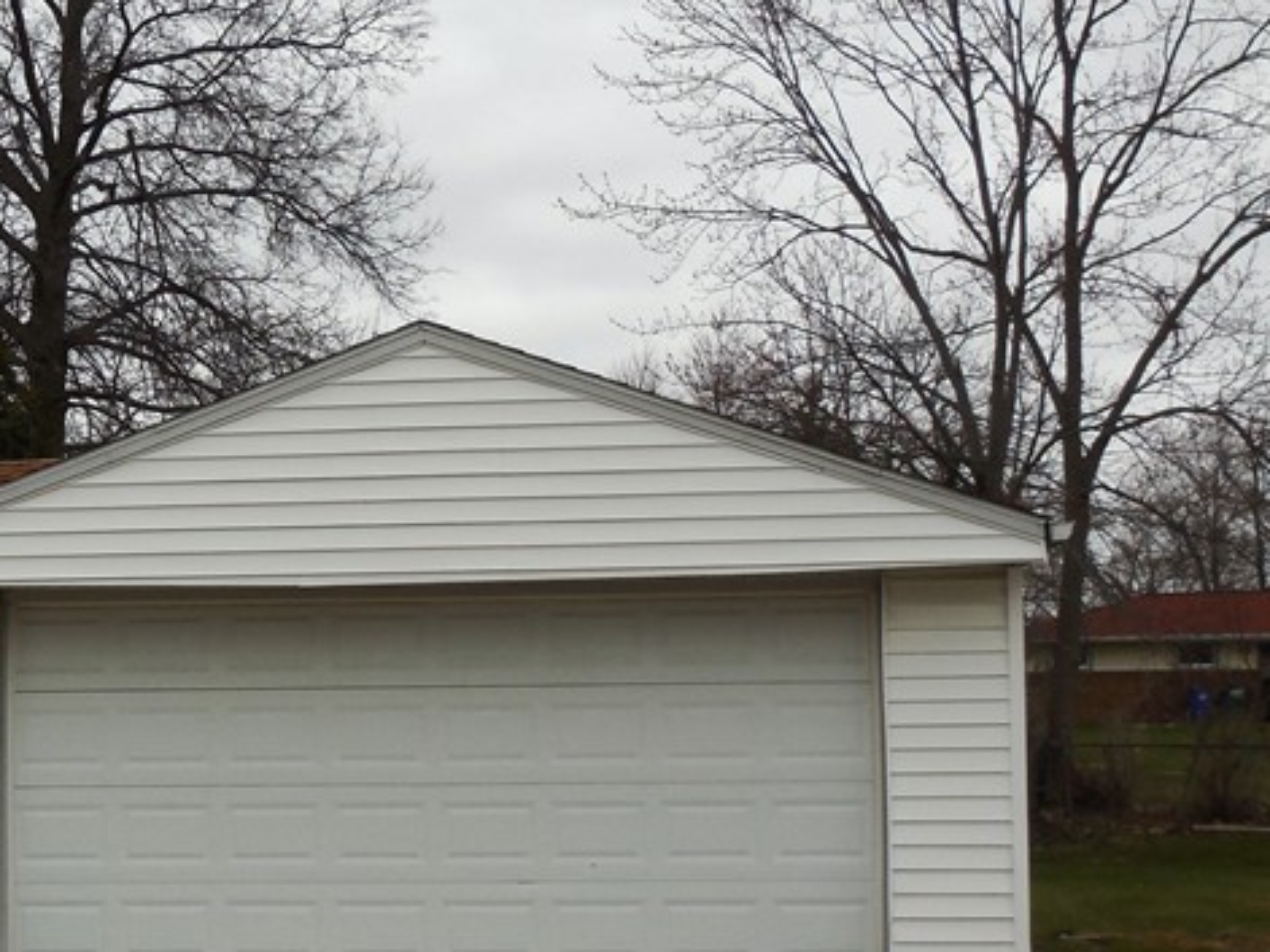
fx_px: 3191
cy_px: 628
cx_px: 194
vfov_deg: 16.9
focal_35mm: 87
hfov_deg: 22.1
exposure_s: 1/400
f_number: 3.6
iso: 125
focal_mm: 7.1
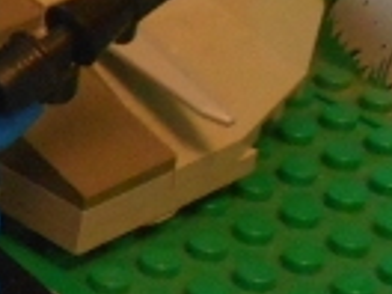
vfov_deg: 8.0
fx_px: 2061
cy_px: 404
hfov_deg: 9.7
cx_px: -538
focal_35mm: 182
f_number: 3.8
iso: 400
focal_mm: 5.3
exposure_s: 1/5
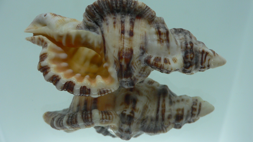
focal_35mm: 39
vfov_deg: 30.4
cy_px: 68
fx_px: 262
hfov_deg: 51.6
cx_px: 127
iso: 80
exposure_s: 1/60
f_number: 2.8
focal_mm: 4.6
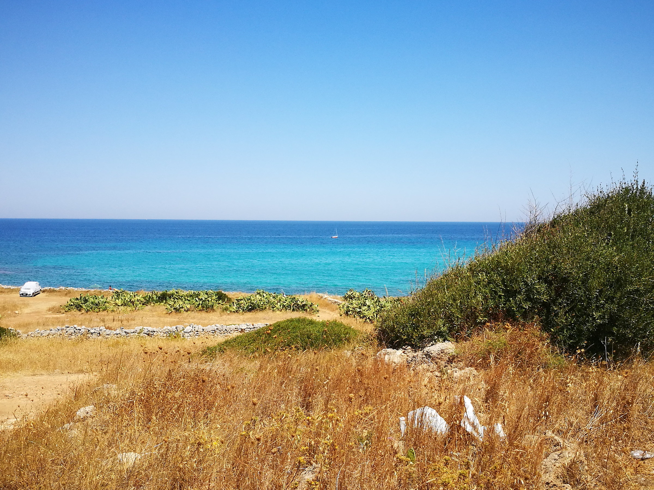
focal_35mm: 39
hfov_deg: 47.9
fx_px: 737
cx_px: 327
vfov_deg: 36.8
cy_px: 245
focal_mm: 4.5
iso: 50
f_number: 2.2
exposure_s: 1/825
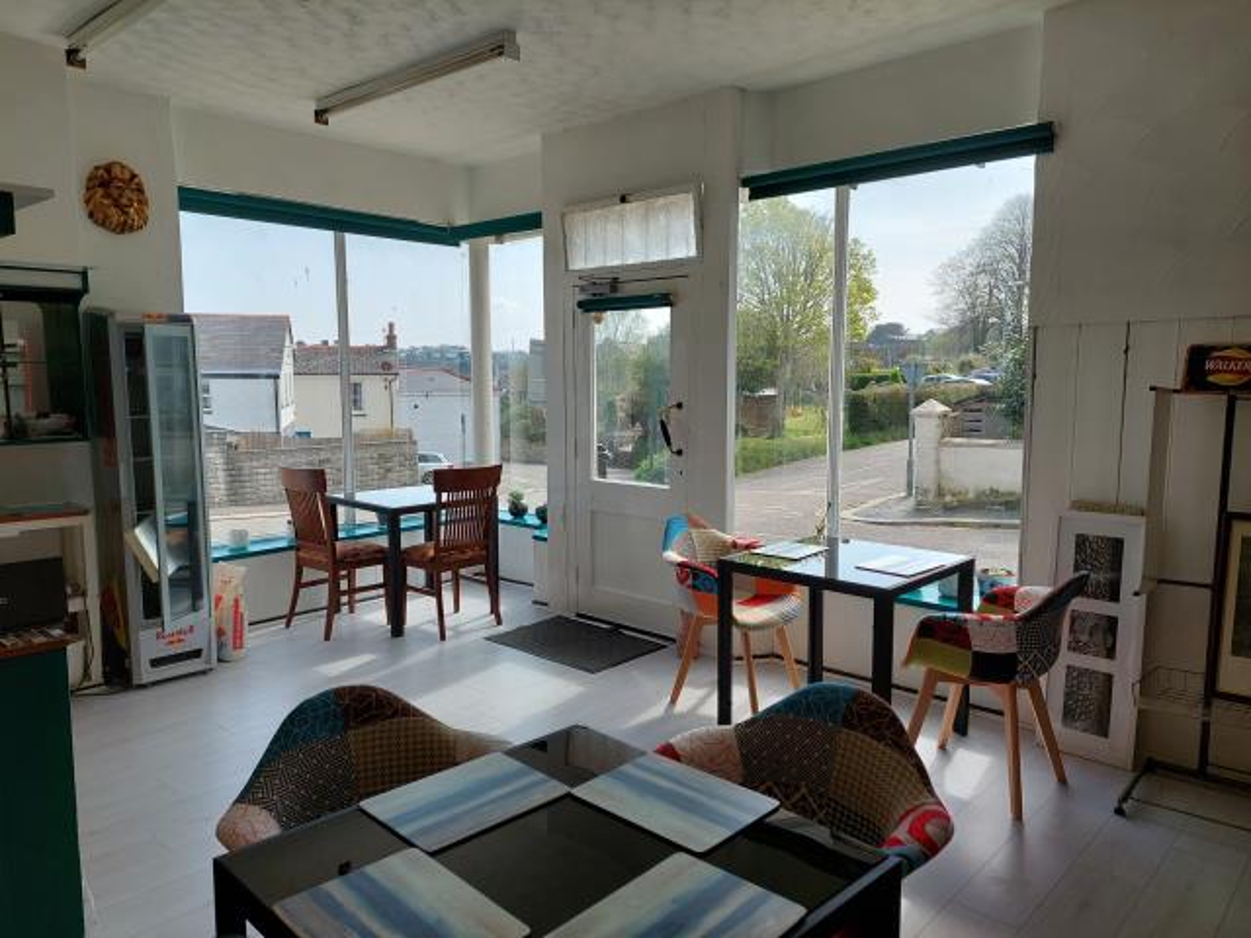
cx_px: 626
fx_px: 867
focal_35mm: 24
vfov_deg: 56.8
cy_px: 469
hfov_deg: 71.6
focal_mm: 5.23
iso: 40
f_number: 1.8
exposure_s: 1/796
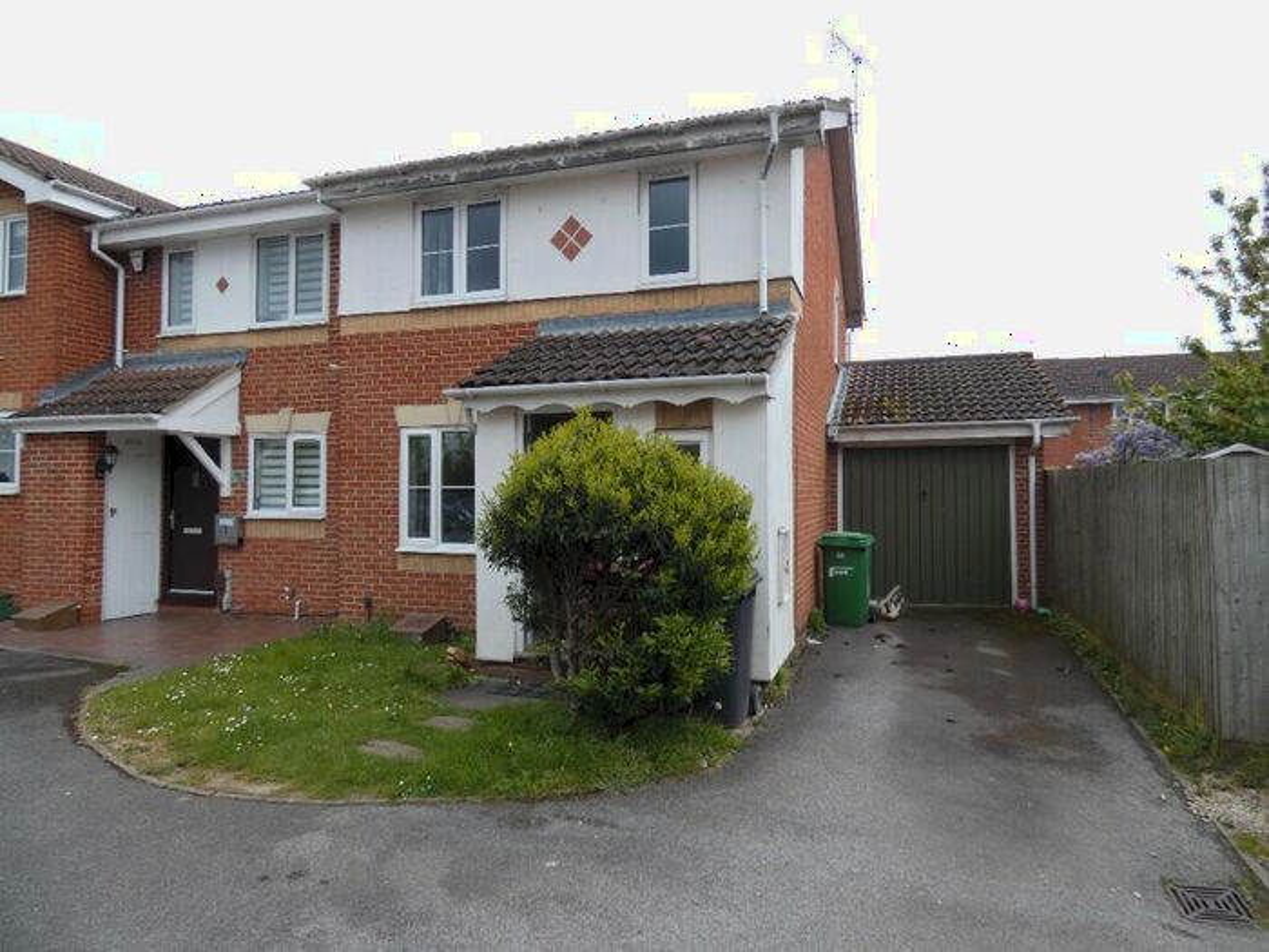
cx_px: 634
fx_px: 733
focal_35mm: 20
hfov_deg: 81.7
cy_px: 476
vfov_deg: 66.0
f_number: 2.8
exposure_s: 1/800
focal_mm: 3.6
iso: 80
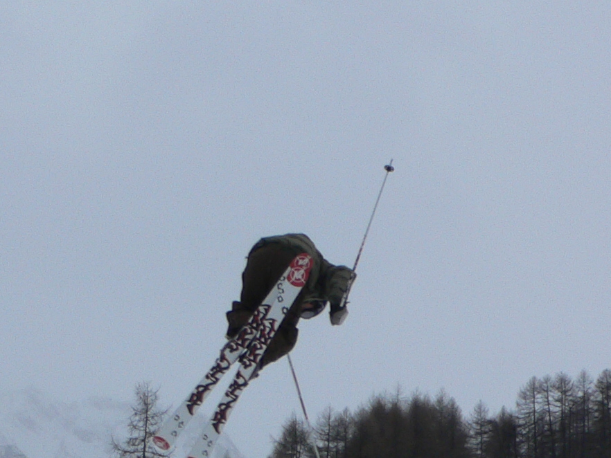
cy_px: 457
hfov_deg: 24.2
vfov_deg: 18.0
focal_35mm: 80
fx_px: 1412
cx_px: 432
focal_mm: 4.6
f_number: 5.2
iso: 80
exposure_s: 1/800
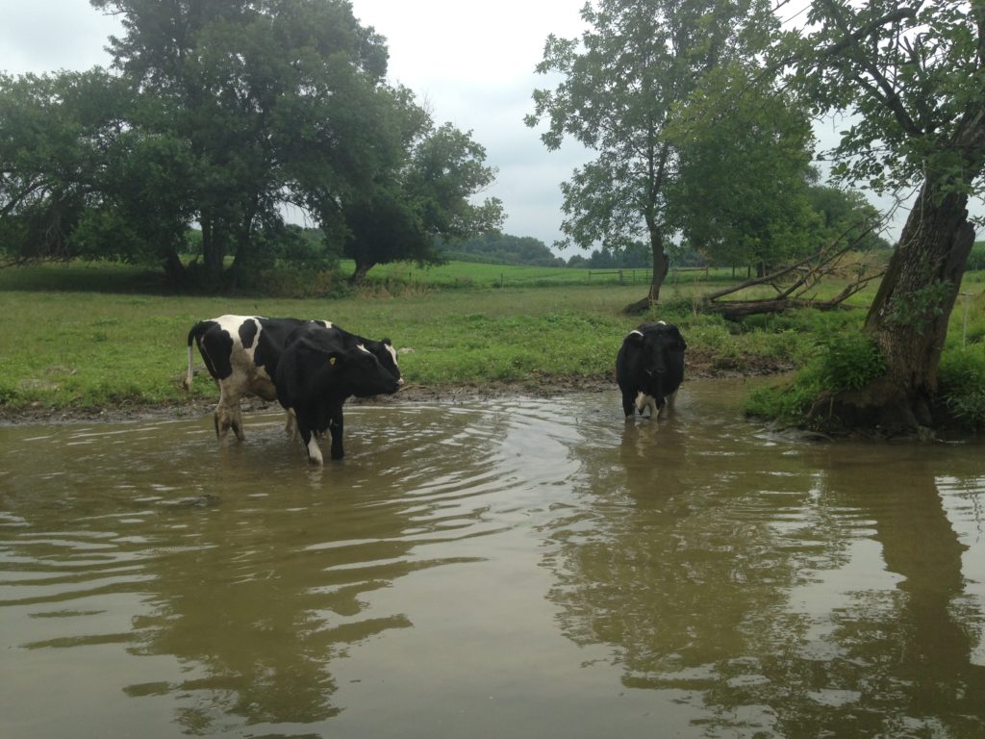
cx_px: 492
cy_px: 370
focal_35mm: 33
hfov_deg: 55.4
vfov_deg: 42.9
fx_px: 939
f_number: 2.4
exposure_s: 1/1153
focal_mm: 4.12
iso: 50
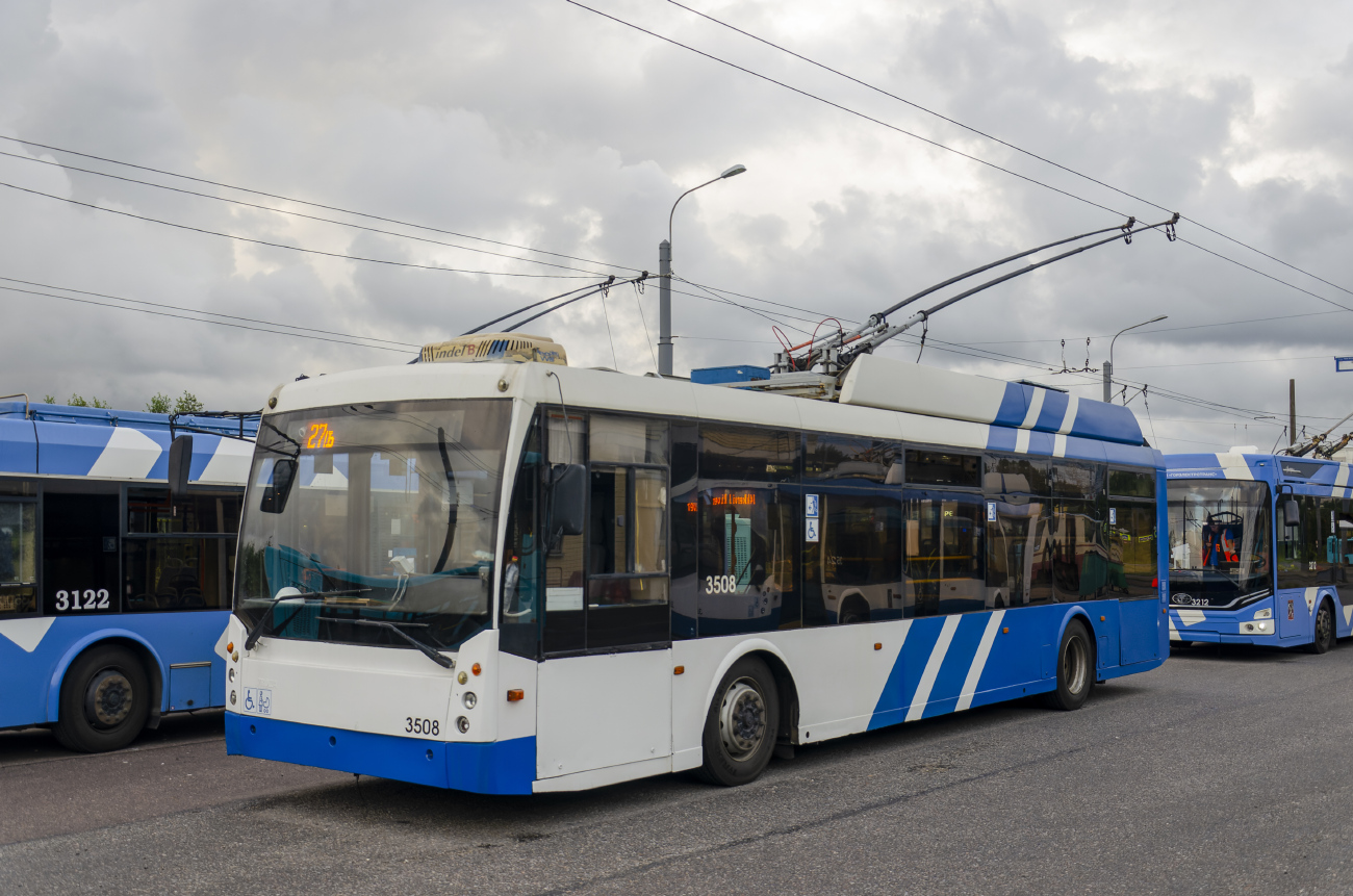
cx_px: 676
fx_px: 1406
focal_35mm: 38
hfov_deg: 51.4
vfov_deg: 35.3
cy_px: 448
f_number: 4
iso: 320
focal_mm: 25
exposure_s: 1/250
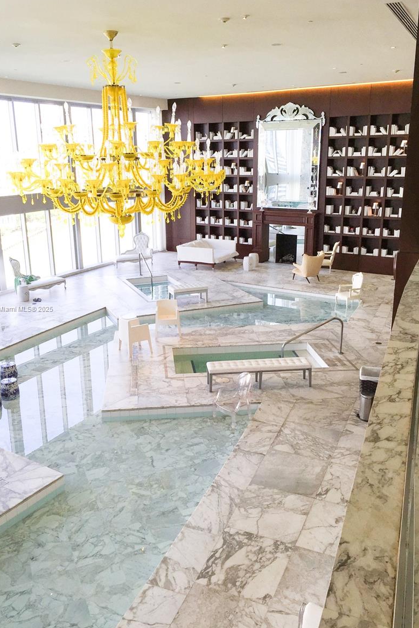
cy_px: 309
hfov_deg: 42.3
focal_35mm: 31
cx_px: 196
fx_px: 541
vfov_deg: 60.3
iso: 50
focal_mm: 4.15
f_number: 2.2
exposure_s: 1/120
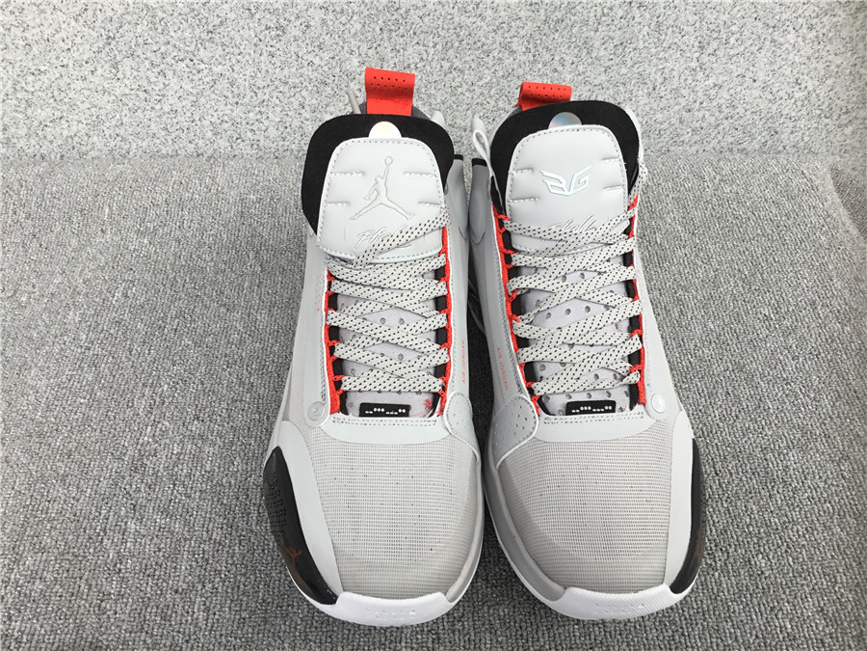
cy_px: 326
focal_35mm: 31
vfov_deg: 45.4
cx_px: 434
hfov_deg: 58.4
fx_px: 776
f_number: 2.4
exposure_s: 1/168
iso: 25
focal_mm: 3.3
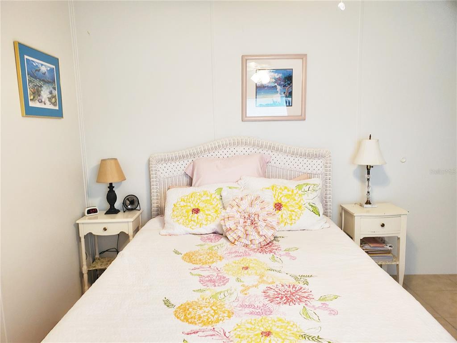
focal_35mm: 26
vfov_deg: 53.1
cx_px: 228
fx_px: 343
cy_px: 172
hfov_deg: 67.3
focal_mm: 4.3
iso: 160
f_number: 2.4
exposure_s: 1/40
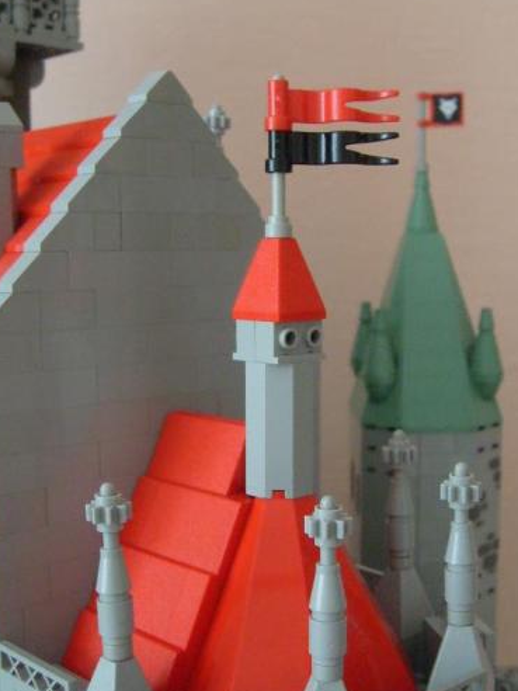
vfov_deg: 37.5
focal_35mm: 51
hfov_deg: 28.6
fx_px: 1018
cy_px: 373
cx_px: 275
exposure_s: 1/10
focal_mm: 5.8
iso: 200
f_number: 2.8
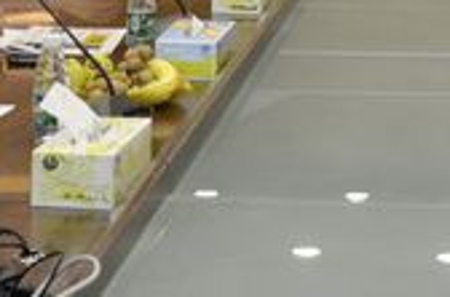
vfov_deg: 8.8
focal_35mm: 150
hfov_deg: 13.5
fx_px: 1870
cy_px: -199
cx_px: 461
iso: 3200
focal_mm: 28
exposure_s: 1/50
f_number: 5.6
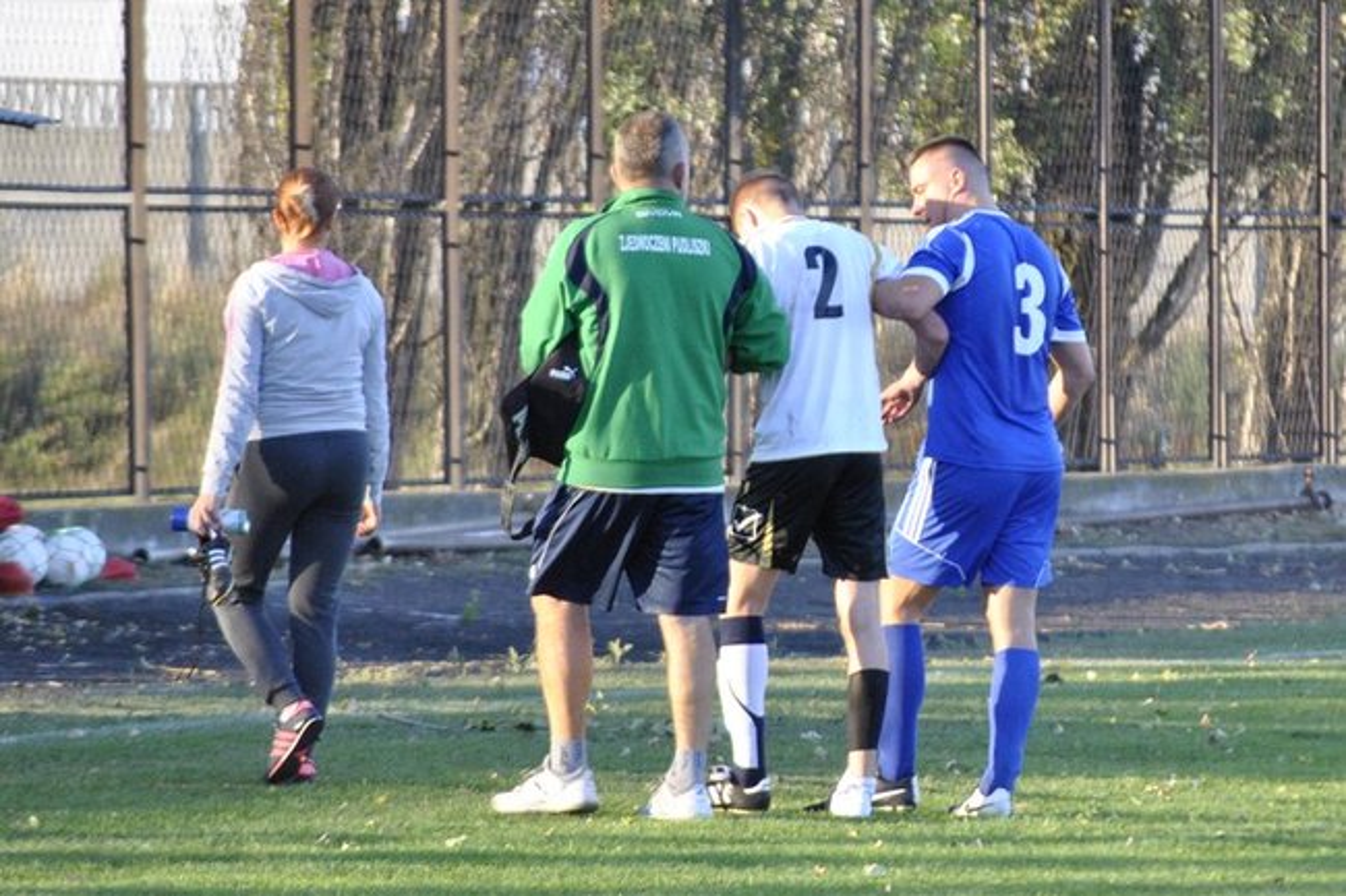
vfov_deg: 4.6
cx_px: 673
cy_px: 448
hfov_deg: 6.9
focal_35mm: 300
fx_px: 11213
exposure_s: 1/250
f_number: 5.6
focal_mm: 200
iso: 800
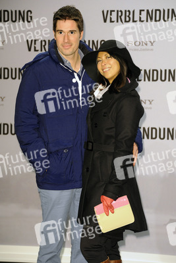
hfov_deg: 10.2
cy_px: 132
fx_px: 989
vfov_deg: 15.2
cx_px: 88
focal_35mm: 135
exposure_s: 1/160
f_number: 5.6
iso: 1000
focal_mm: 135
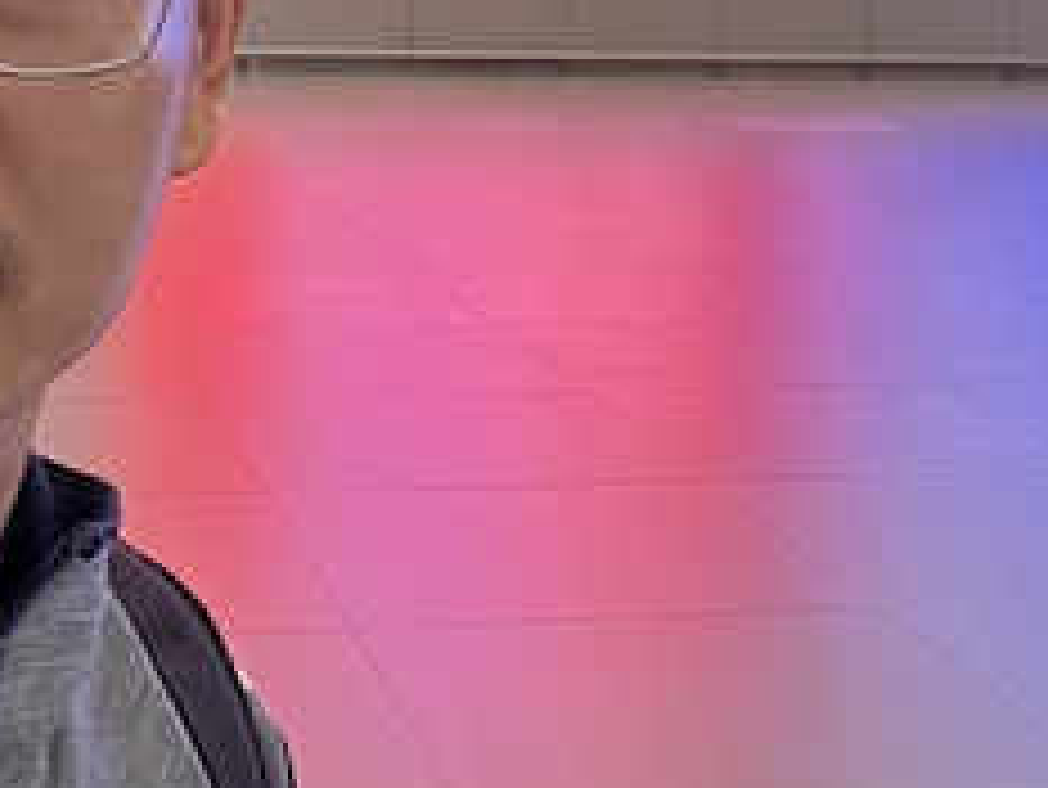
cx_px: 450
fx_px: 2393
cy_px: -32
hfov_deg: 24.7
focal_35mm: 79
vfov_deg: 18.1
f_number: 2.2
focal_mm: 2.71
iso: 320
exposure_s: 1/33
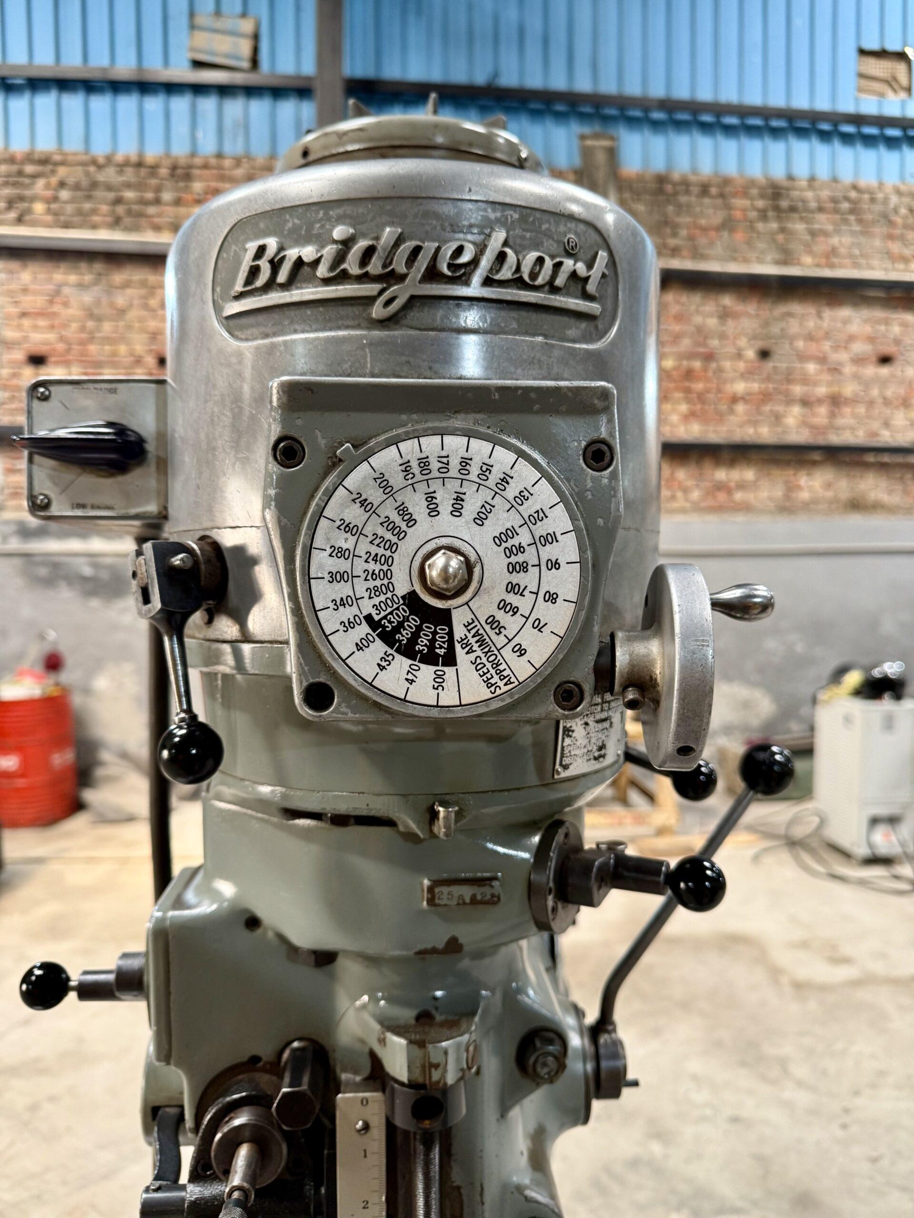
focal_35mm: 24
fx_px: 845
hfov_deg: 56.8
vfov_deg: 71.6
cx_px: 457
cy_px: 609
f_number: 1.78
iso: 160
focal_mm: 6.76
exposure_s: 1/50
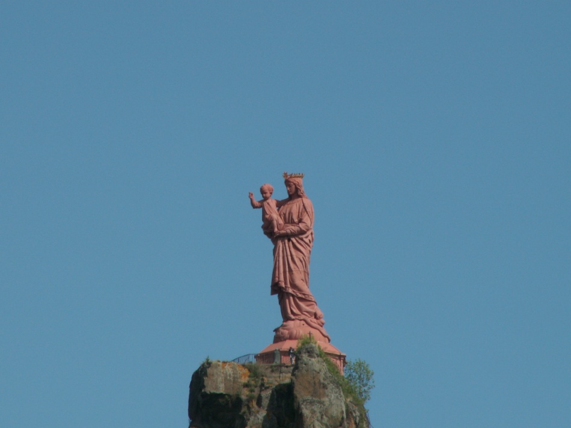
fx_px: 7289
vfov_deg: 3.4
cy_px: 213
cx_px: 269
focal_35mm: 442
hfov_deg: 4.5
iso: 50
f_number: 7.1
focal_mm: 67.95
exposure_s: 1/320
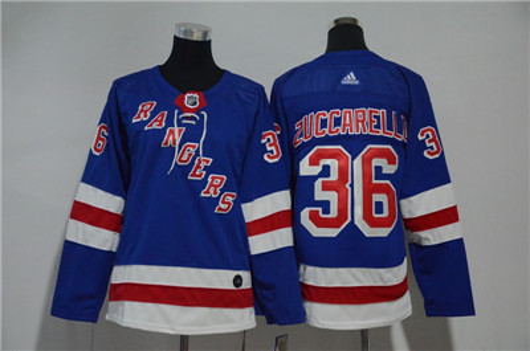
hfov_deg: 28.1
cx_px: 265
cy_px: 176
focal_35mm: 72
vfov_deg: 18.8
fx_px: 1058
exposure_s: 1/80
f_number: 4.5
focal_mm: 48
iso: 4000
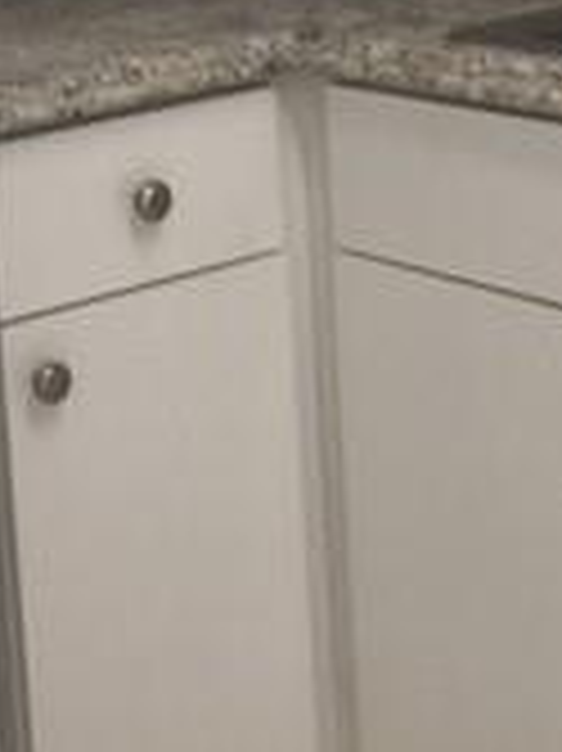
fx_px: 2406
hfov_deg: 13.3
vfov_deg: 17.4
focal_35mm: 111
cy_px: 9
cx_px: 198
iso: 25
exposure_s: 1/60
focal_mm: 4.15
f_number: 2.2
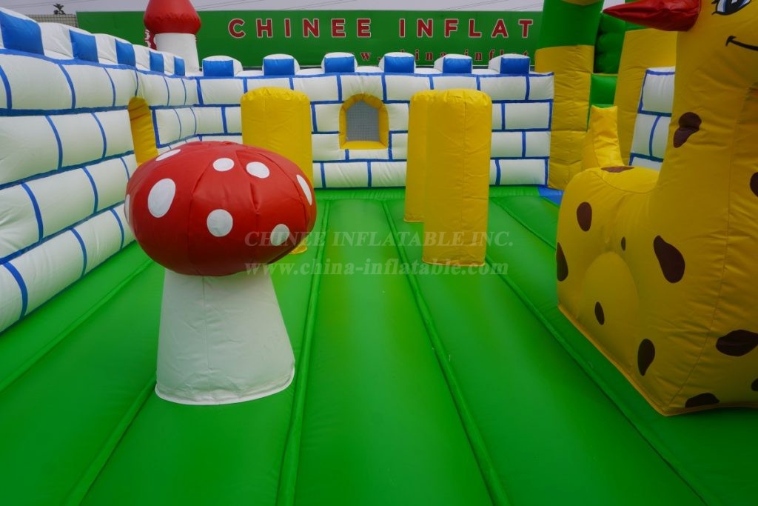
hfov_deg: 73.7
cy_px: 253
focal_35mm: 24
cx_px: 379
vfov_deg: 53.1
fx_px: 505
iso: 100
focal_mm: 16
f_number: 10
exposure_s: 1/250
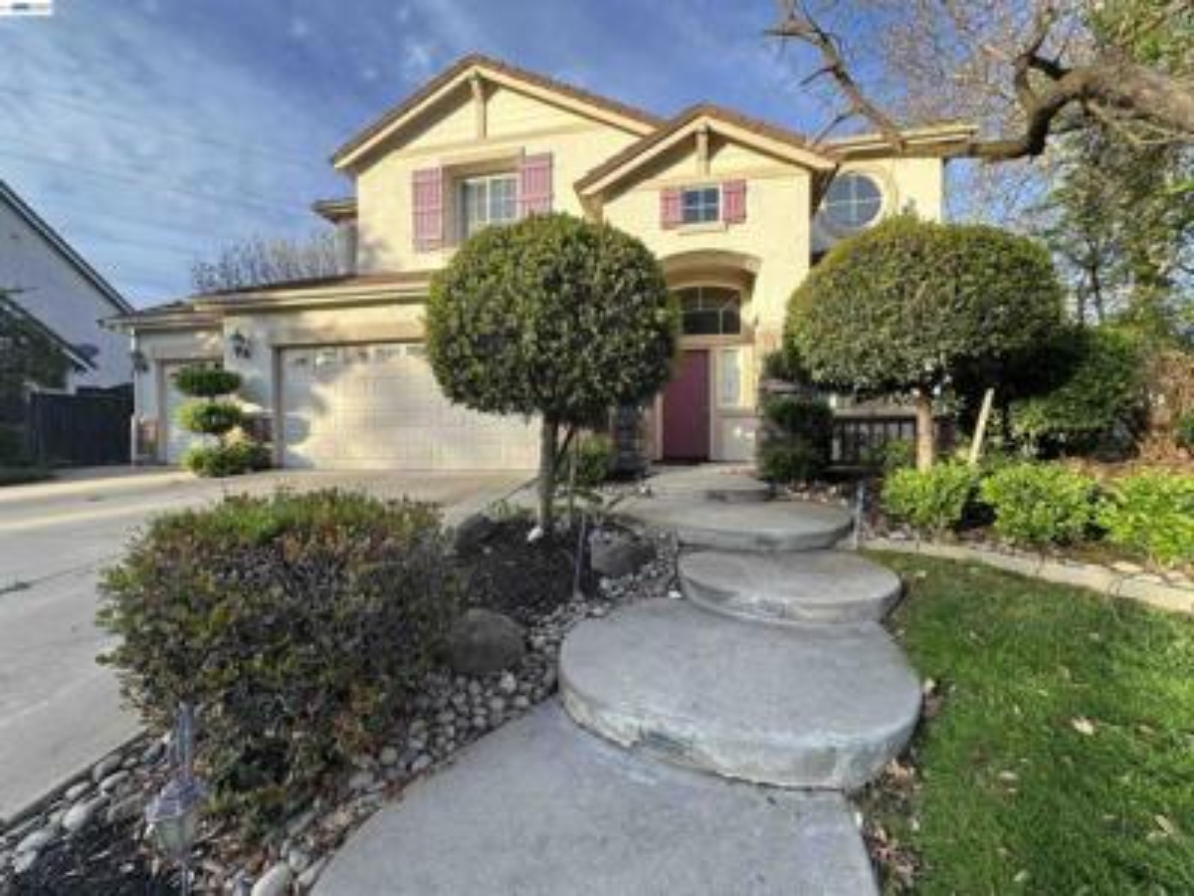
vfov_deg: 85.7
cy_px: 448
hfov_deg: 102.1
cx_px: 597
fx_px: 483
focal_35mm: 14
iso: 40
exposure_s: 1/285
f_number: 2.2
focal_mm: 2.22
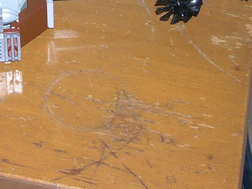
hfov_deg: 18.2
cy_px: -3
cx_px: 24
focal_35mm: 106
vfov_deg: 13.7
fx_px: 772
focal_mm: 6
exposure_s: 1/60.1
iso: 50
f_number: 2.9
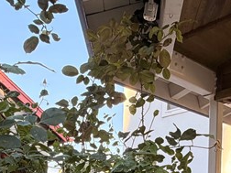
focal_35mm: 57
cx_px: 120
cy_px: 234
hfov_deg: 33.8
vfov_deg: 22.5
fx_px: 380
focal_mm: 2.22
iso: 80
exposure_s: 1/121
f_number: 2.2
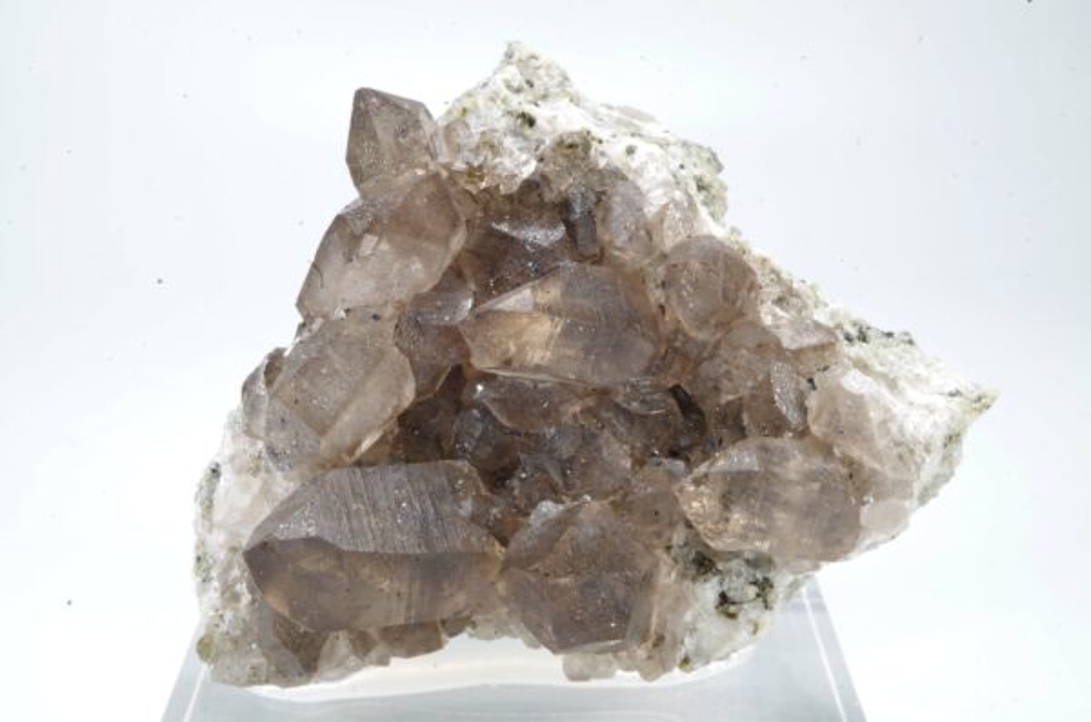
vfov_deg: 27.4
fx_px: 1481
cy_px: 361
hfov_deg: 40.4
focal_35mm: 49
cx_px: 546
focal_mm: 32.5
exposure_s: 1/2
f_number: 4
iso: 100
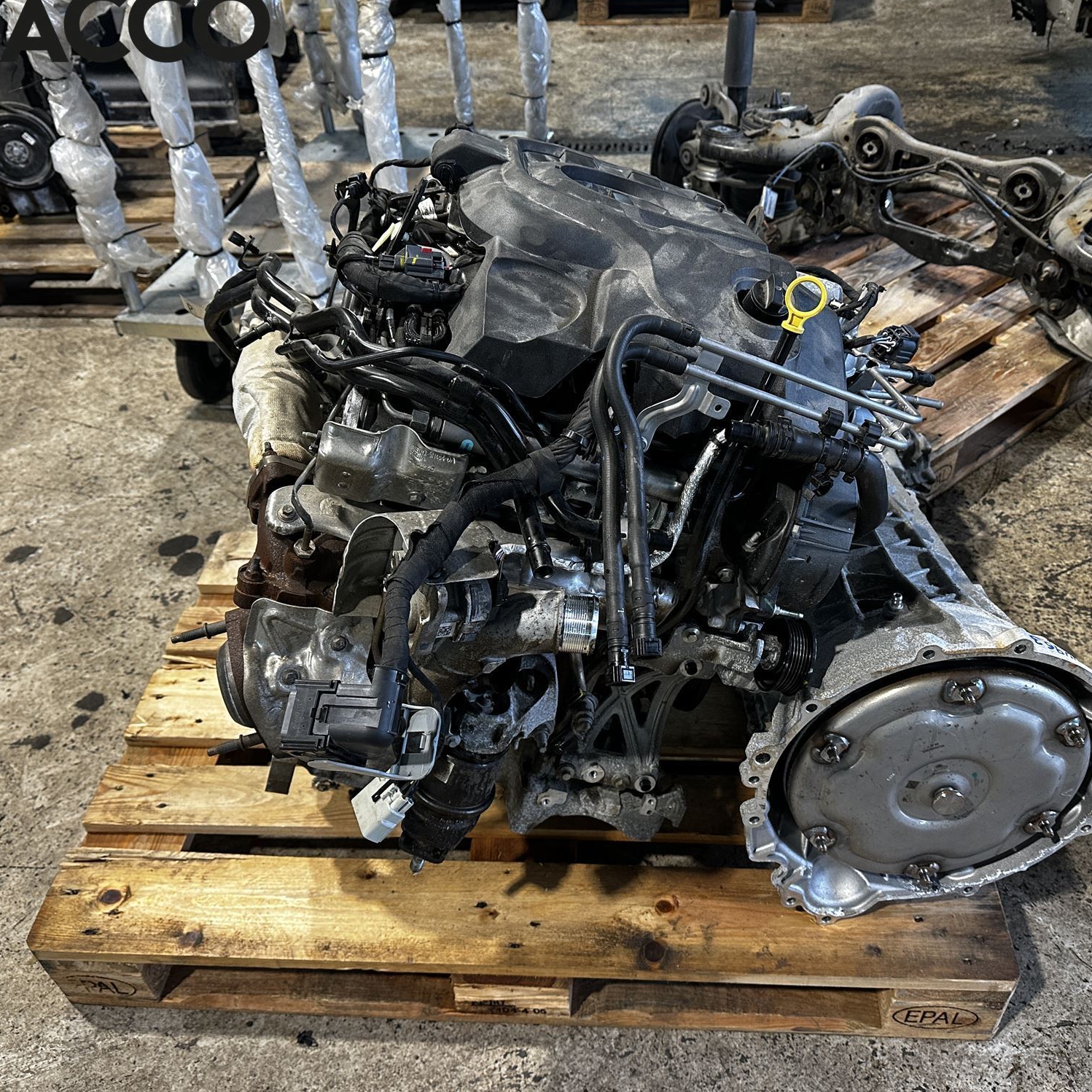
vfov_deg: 55.6
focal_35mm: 29
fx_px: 1035
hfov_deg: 55.6
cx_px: 569
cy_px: 544
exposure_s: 1/100
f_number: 1.78
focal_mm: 6.86
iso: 200
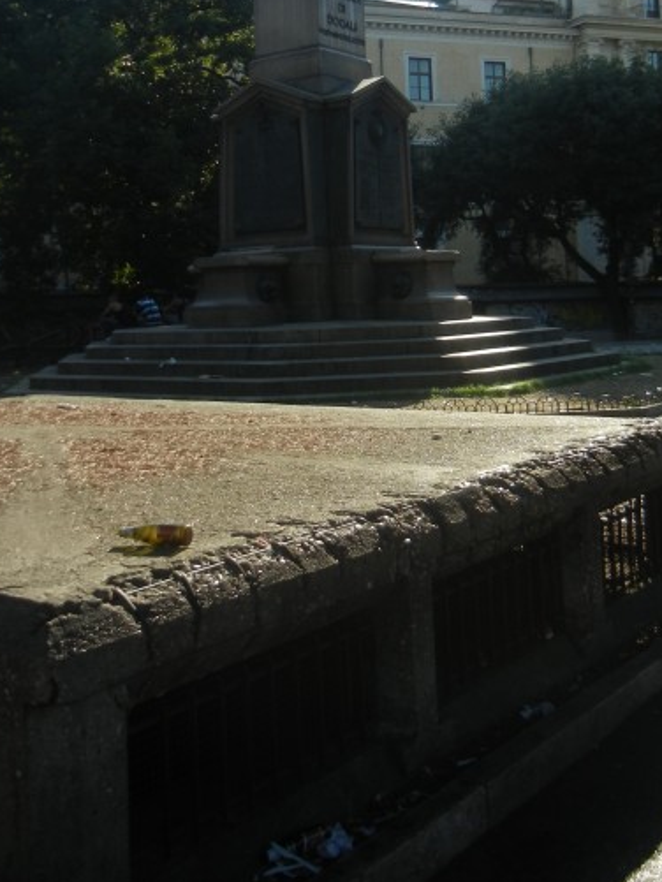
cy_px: 217
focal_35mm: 46
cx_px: 312
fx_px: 1172
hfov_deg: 31.5
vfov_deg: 40.0
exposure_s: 1/842
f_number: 3.5
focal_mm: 5.4
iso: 160
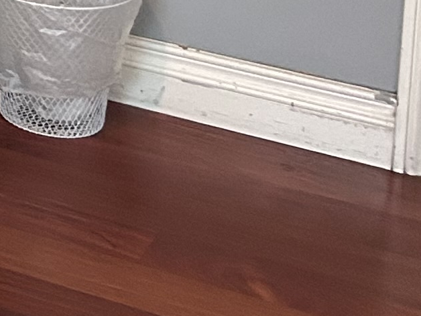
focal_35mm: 167
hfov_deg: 9.4
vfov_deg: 8.1
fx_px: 2031
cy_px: -474
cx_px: -827
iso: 500
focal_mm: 5.7
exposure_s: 1/40
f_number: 1.5
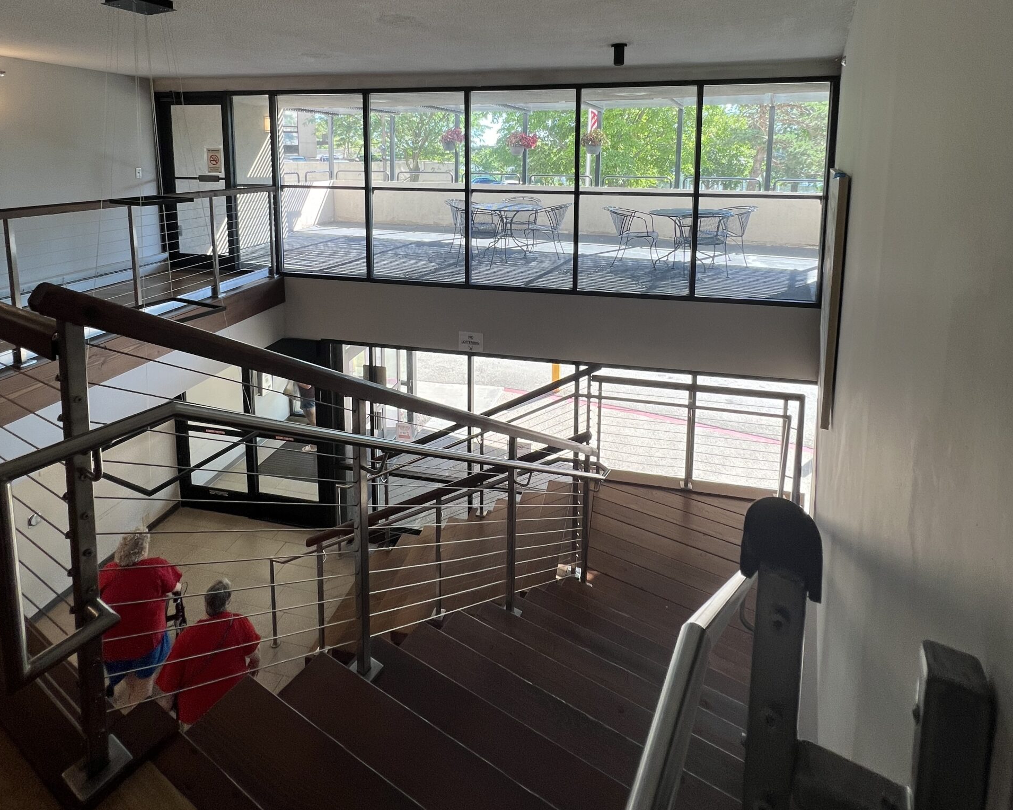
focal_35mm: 17
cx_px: 506
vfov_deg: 72.1
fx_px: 510
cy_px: 211
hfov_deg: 89.6
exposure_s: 1/127
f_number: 1.8
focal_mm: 1.57
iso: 32
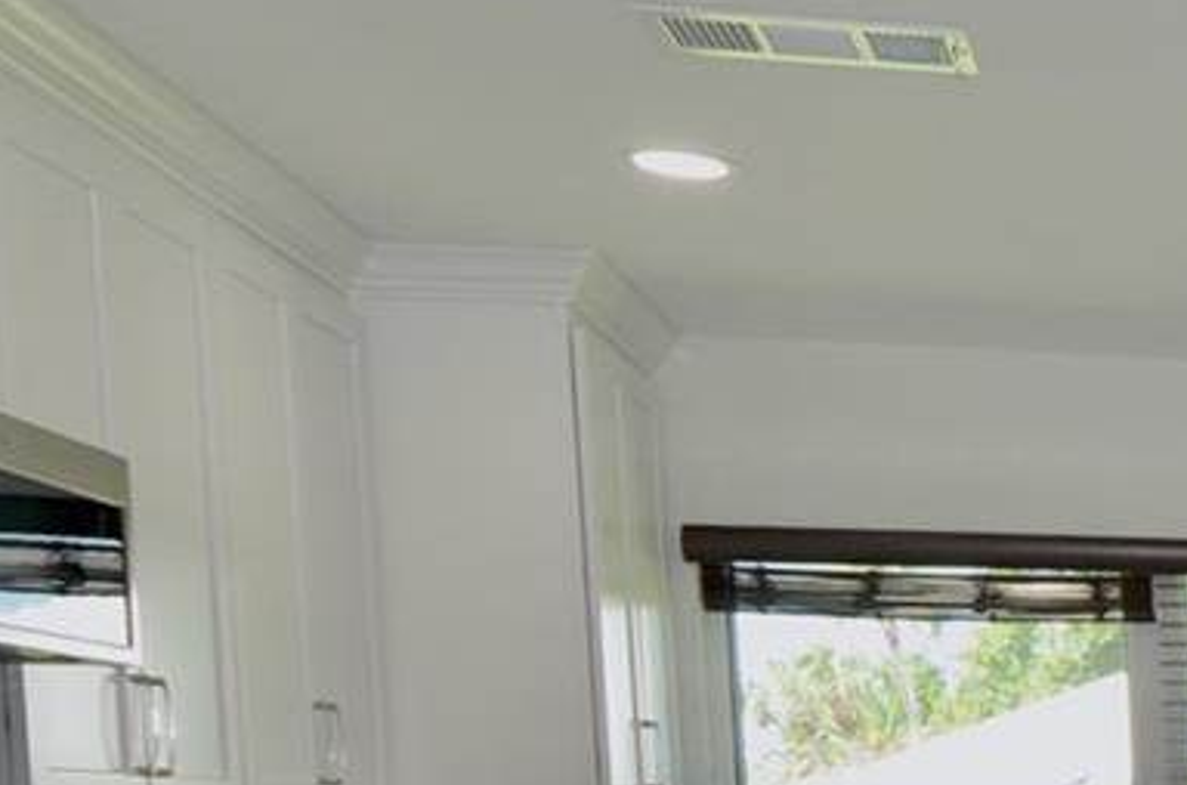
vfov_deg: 16.9
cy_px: 1065
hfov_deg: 20.0
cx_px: 2117
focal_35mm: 75
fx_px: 2467
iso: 200
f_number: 5
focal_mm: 12
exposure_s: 1/100
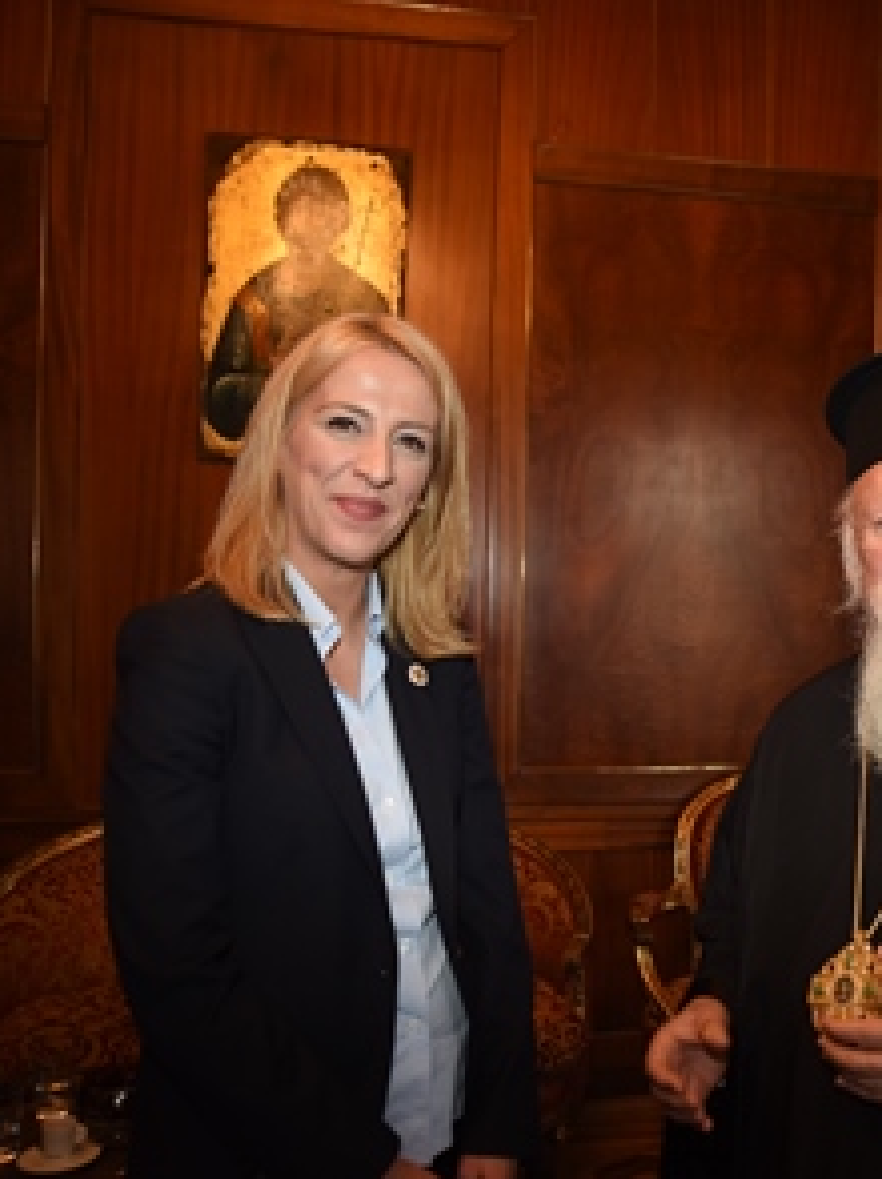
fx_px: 2245
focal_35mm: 66
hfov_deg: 22.0
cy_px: 592
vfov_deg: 29.4
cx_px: 686
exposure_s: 1/125
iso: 640
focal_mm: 45
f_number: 4.5
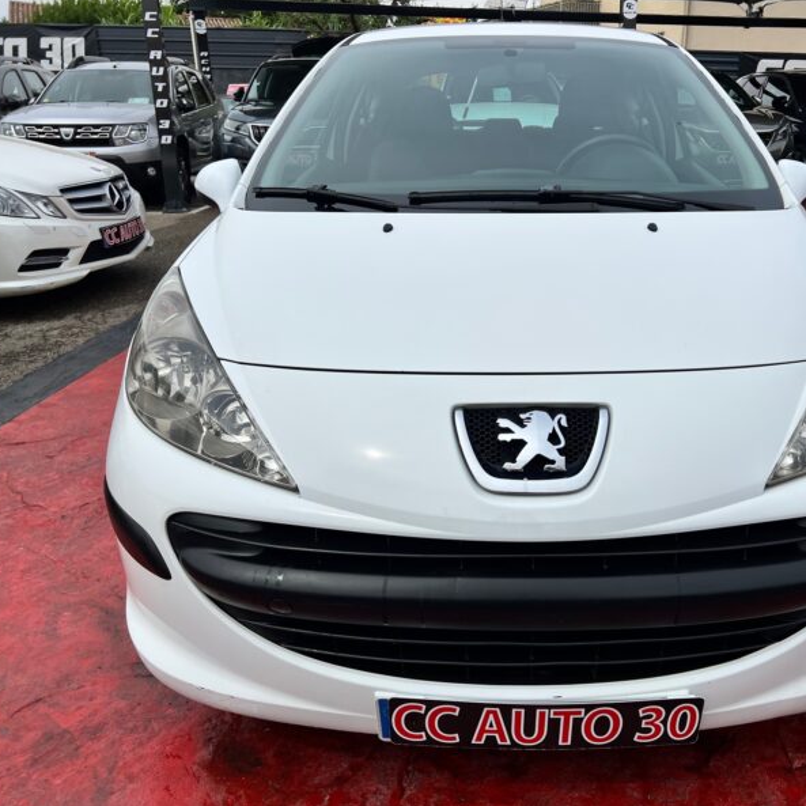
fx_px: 817
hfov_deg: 52.0
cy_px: 402
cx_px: 502
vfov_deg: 52.5
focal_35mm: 31
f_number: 1.5
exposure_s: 1/6211
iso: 50
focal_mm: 5.7
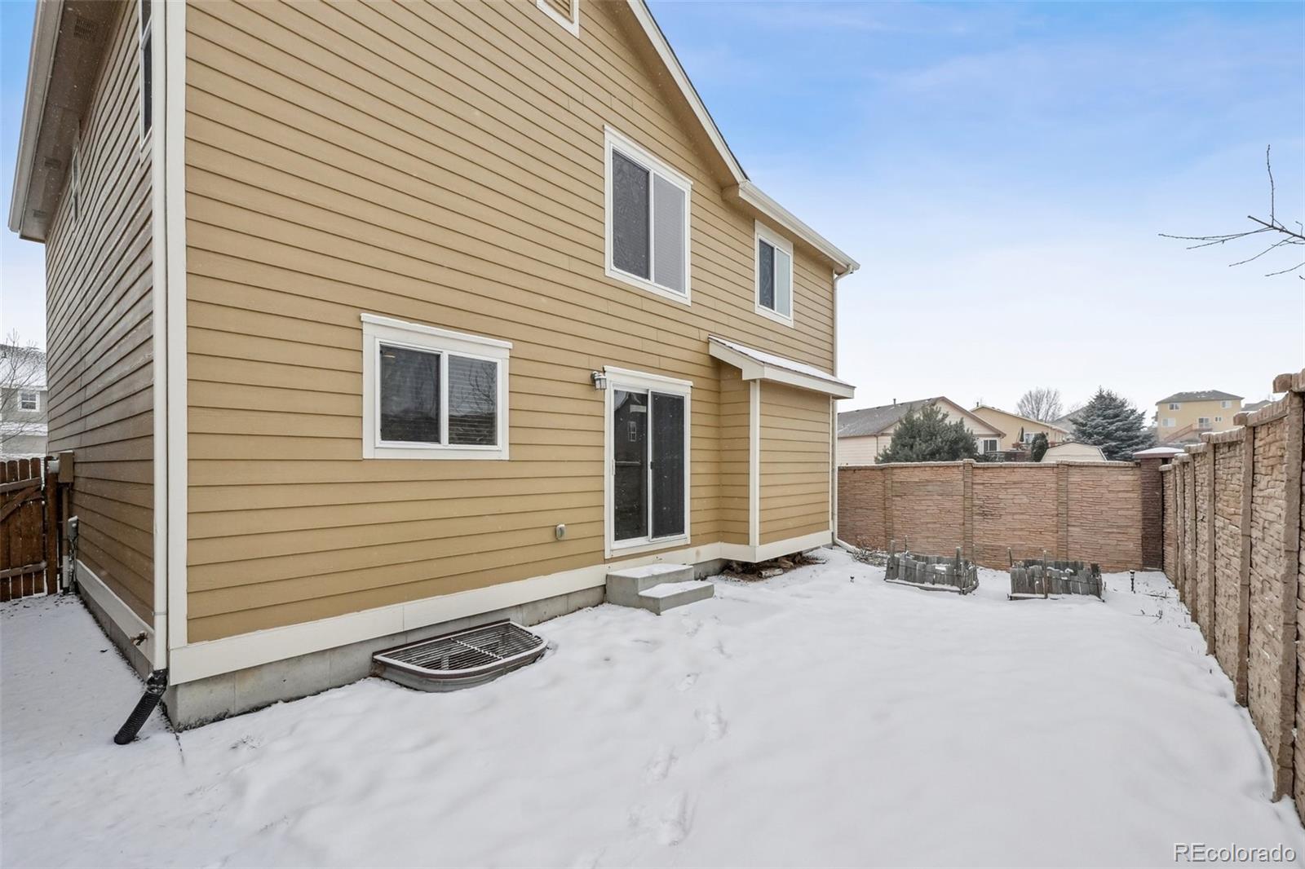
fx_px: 544
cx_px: 652
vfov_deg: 77.3
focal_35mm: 15
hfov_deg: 100.4
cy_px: 434
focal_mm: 10
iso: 640
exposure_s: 1/1600
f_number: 9
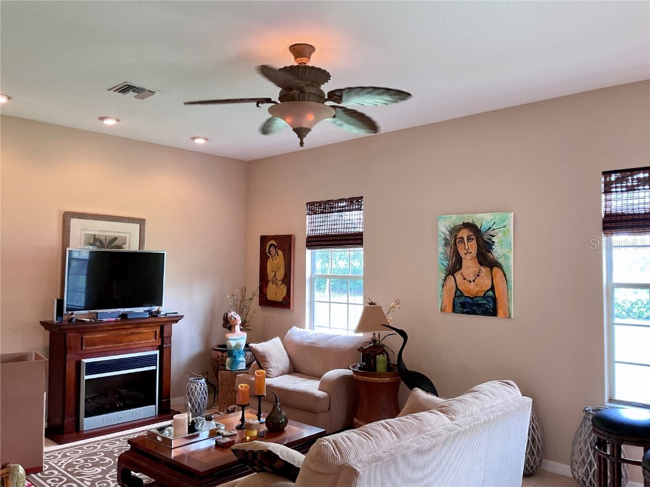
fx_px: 545
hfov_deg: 61.7
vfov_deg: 48.2
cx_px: 325
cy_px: 244
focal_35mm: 29
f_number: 1.8
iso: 125
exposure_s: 1/60
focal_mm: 3
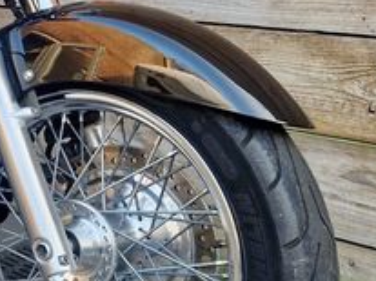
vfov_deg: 20.4
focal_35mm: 71
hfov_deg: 23.2
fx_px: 771
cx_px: -156
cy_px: 51
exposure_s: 1/180
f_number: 1.8
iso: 100
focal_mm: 5.4
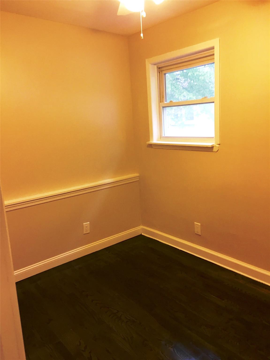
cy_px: 180
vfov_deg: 61.7
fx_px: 302
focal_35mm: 29
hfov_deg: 48.2
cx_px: 135
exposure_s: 1/30
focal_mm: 4.15
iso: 80
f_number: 2.2
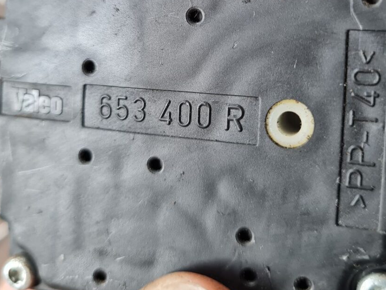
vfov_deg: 31.9
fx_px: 491
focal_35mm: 44
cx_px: 202
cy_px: 53
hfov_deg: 42.9
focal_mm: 5.4
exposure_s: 1/100
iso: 250
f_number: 1.8
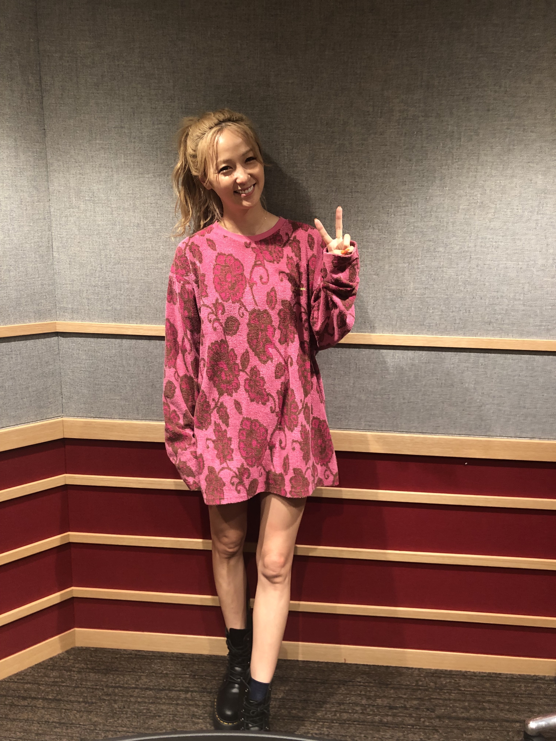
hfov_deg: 49.7
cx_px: 278
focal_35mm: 28
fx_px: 600
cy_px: 370
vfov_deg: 63.4
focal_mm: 4
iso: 64
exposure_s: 1/17
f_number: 1.8
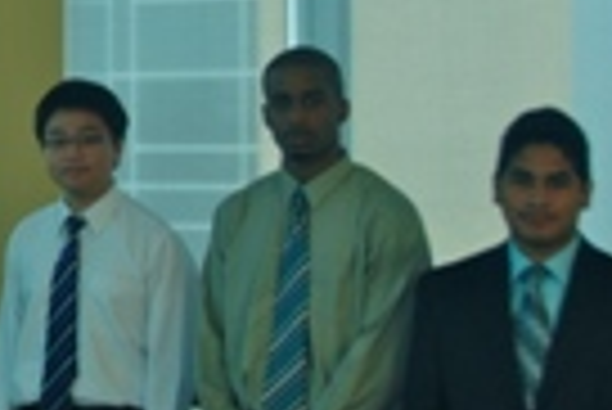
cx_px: -292
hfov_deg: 18.4
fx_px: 1685
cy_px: 90
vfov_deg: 13.8
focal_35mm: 99
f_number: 3.8
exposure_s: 1/30
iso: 200
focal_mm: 20
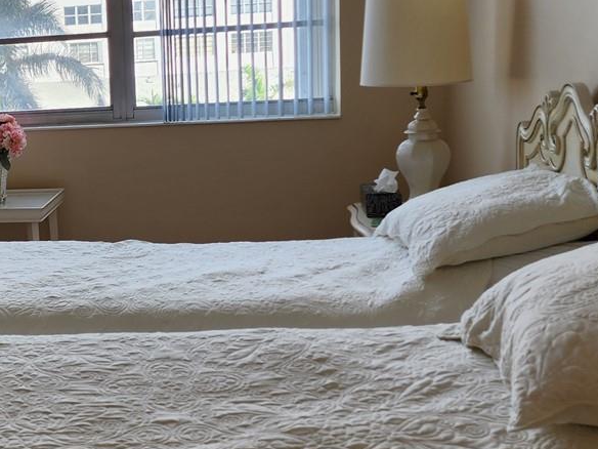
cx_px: 15
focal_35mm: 63
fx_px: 1088
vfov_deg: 23.3
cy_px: 186
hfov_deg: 29.0
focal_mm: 6.4
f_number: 1.8
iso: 25
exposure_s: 1/180
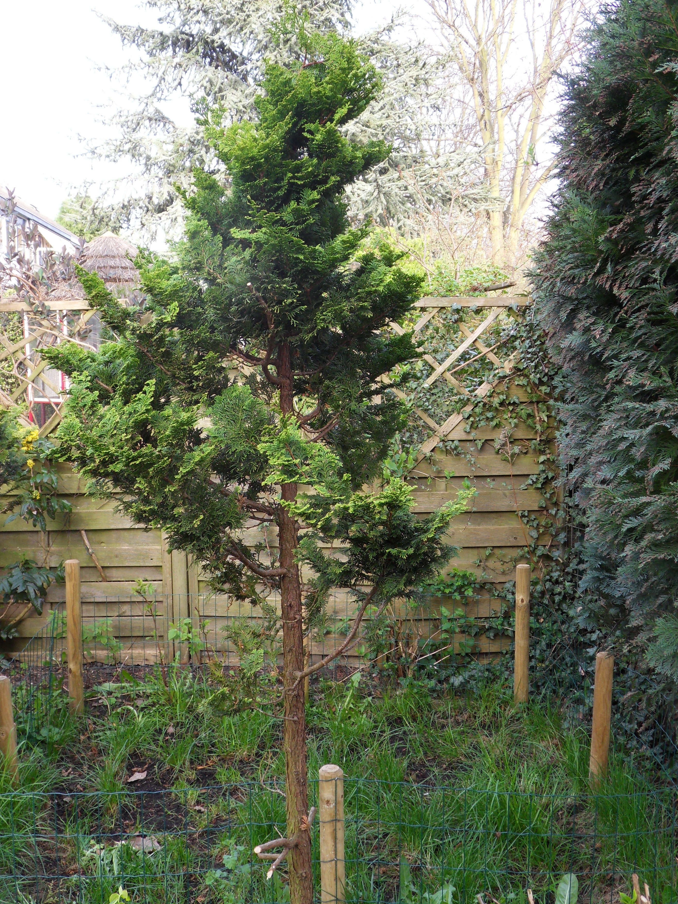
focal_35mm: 41
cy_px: 467
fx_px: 1071
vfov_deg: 45.8
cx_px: 319
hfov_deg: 35.1
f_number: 3.9
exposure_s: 1/45
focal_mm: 6.3
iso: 100
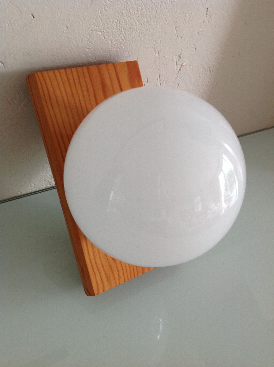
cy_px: 184
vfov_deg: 52.7
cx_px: 137
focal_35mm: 35
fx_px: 370
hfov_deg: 40.6
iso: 125
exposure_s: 1/15
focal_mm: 4.28
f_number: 2.4
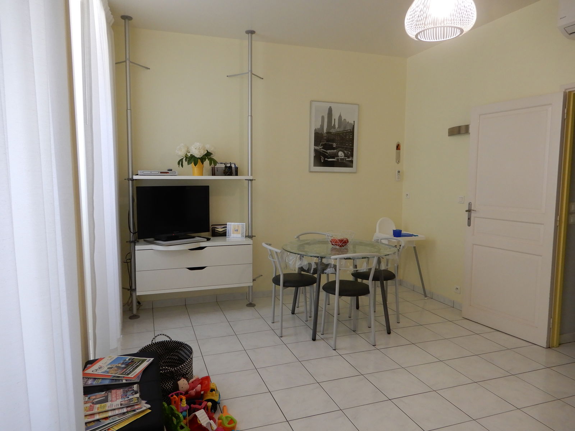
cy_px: 216
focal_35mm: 24
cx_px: 288
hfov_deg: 71.6
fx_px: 399
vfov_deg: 56.8
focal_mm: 4.3
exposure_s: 1/30
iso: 200
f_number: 3.4
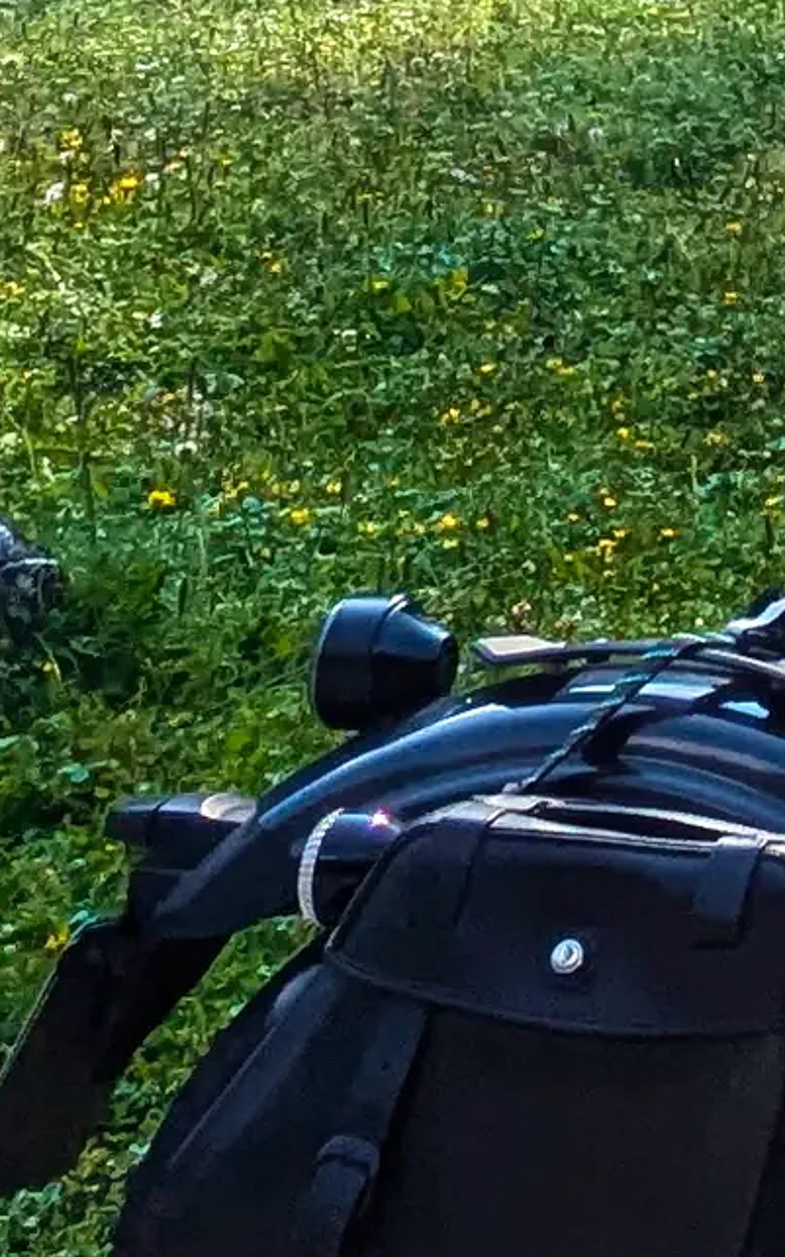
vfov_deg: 16.9
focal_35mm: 108
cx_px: 2073
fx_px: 3699
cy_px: -807
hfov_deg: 10.1
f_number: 2.2
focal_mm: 2.35
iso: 42
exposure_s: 1/822
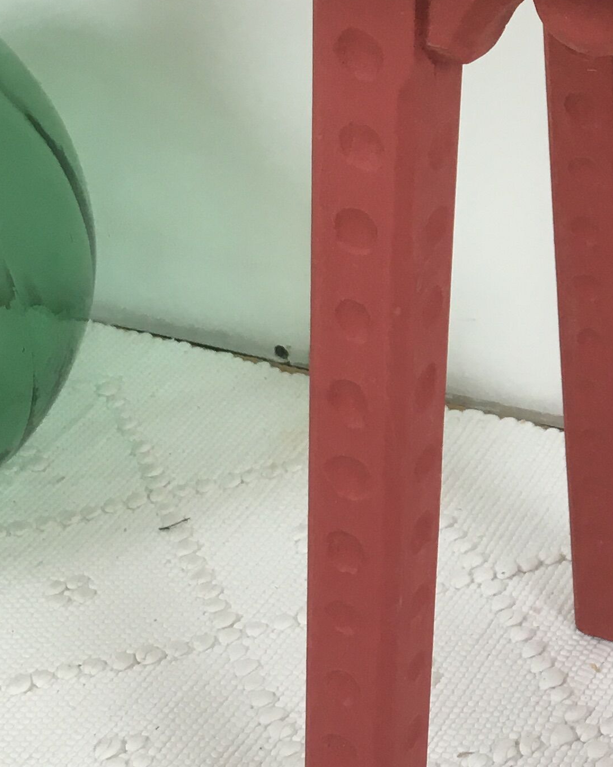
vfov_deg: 22.7
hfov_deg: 17.5
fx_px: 1905
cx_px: 715
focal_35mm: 84
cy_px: 300
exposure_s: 1/33
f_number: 2.2
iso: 25
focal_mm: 4.15
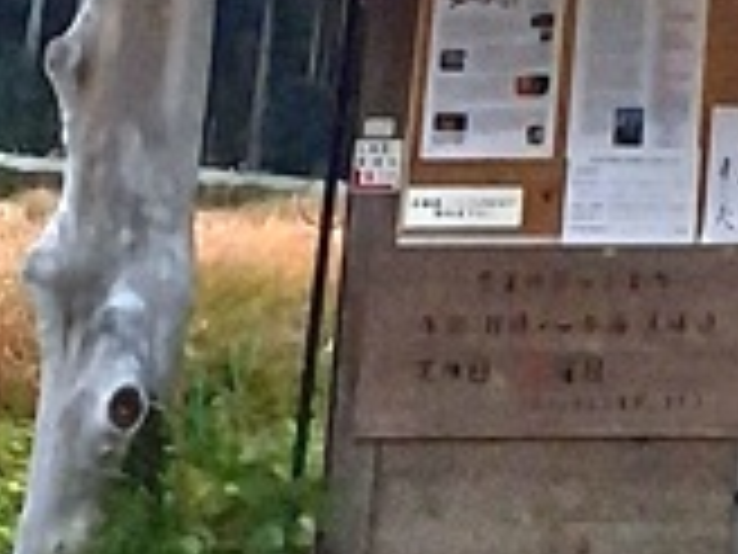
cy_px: 477
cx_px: 675
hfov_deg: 32.5
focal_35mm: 56
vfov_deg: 25.4
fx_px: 1194
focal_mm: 5.54
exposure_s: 1/4902
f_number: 1.8
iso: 40
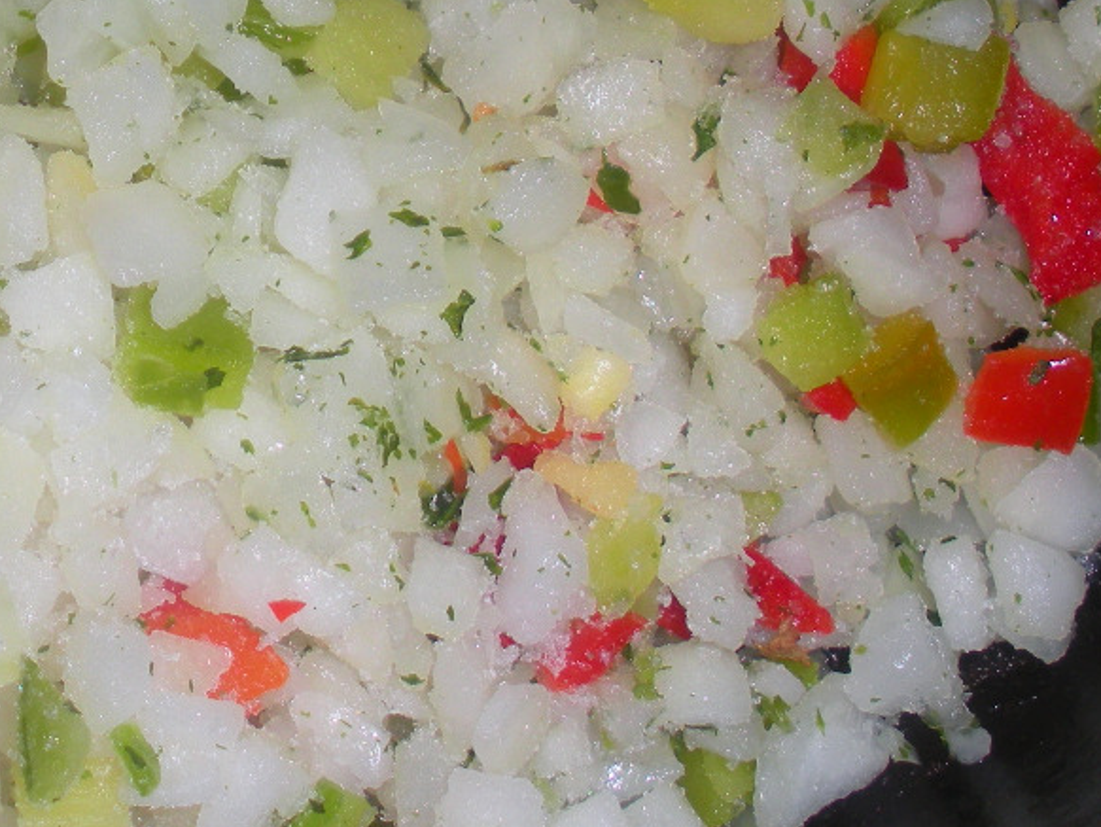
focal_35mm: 89
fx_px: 2832
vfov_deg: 16.3
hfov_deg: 21.7
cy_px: 49
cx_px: 189
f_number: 3.5
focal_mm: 6.3
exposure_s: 1/60
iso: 64
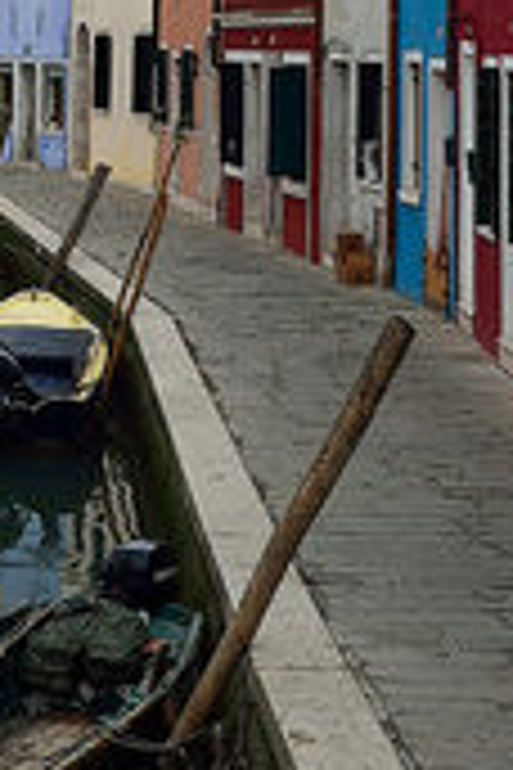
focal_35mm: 133
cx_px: -230
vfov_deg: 15.1
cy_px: -18
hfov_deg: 10.0
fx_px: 2843
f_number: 11
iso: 200
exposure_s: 1/320
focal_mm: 38
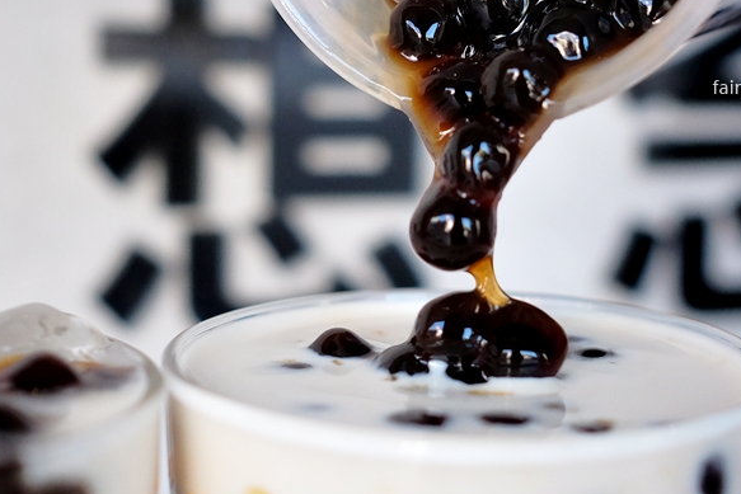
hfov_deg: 36.7
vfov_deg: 25.1
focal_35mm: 54
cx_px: 458
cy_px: 222
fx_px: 1112
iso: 800
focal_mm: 23
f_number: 2.8
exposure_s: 1/280
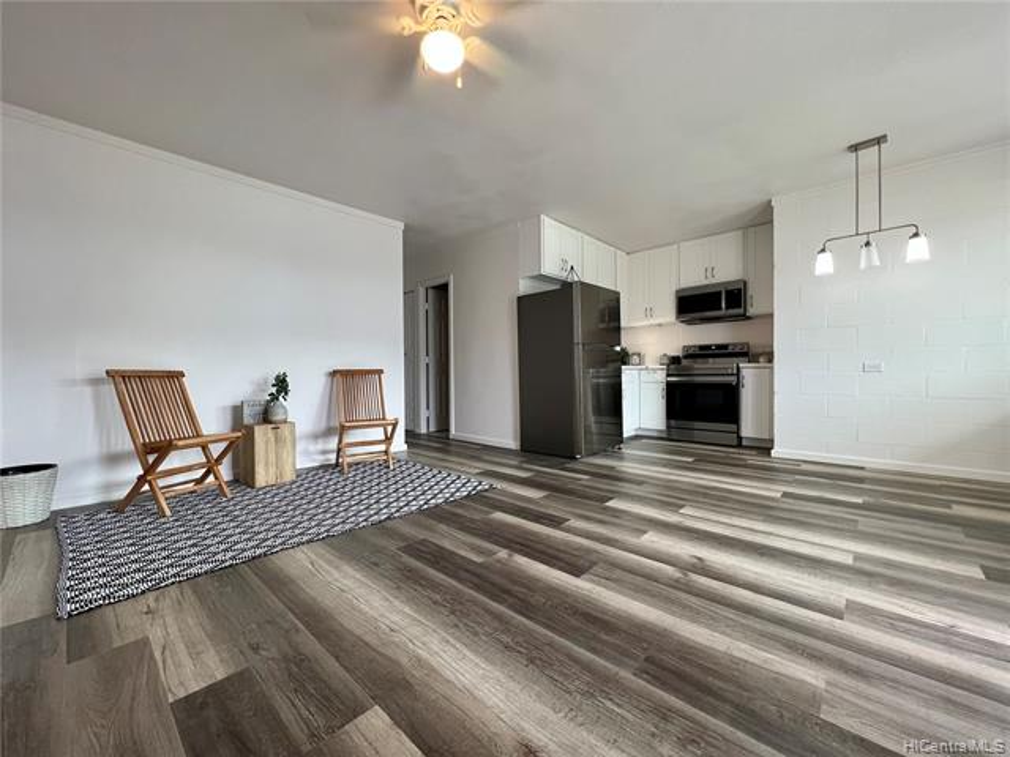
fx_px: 379
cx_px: 505
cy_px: 378
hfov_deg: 106.2
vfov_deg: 89.9
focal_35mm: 13
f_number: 1.8
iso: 160
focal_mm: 1.57
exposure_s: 1/120
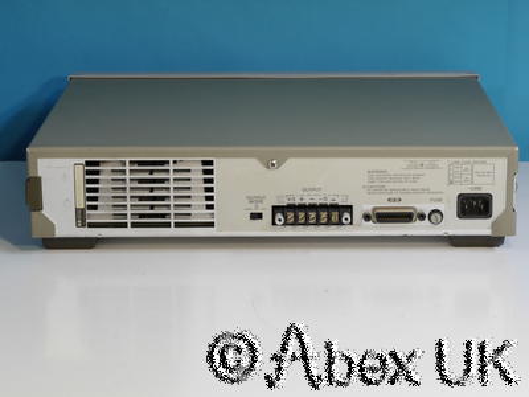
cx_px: 264
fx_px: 1681
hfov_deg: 17.9
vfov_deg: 13.5
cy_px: 198
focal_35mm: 110
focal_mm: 55
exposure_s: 1/2.5
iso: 400
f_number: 13
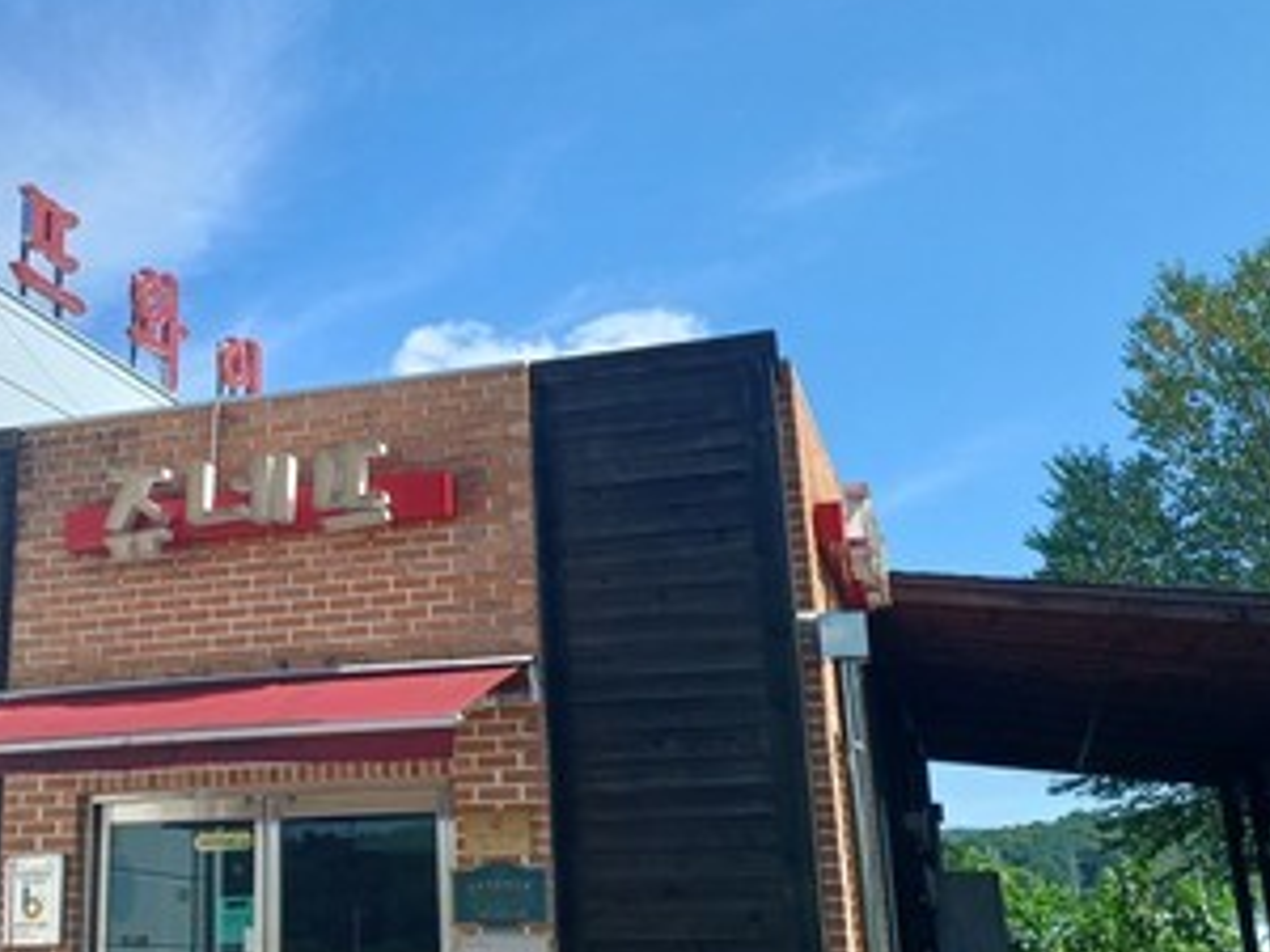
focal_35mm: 46
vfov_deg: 31.5
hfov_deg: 40.3
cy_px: 453
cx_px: 347
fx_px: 1688
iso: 20
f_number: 1.8
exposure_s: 1/702
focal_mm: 5.06
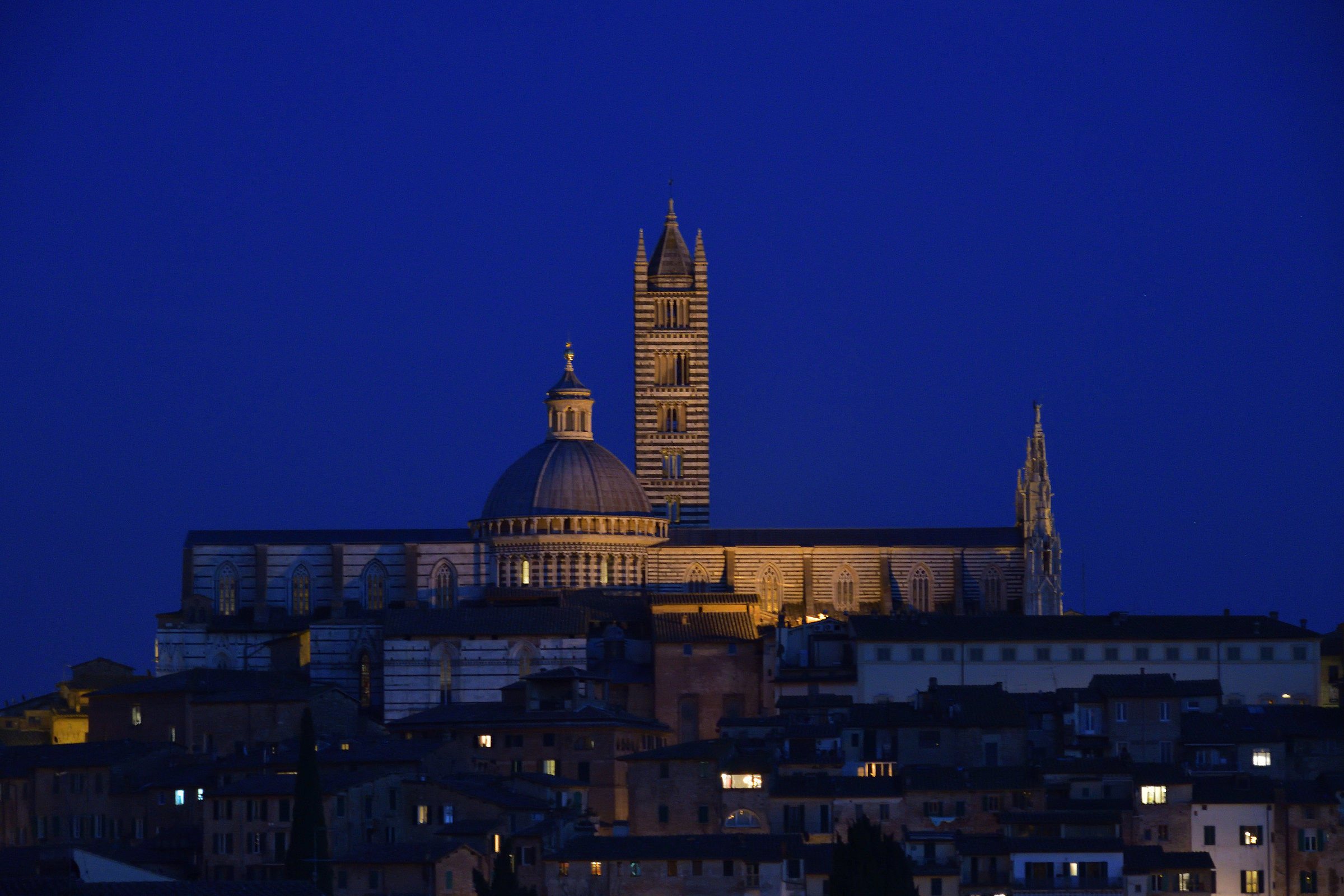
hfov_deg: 17.1
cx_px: 672
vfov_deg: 11.4
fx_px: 4480
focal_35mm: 120
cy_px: 448
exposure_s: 1/4
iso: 1250
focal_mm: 80
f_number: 5.6
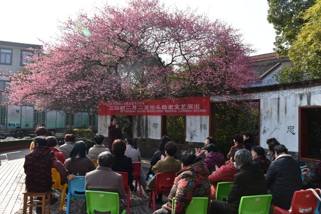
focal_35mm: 27
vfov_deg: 48.0
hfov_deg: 67.4
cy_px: 107
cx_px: 160
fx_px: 241
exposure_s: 1/500
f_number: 8
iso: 450
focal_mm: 18
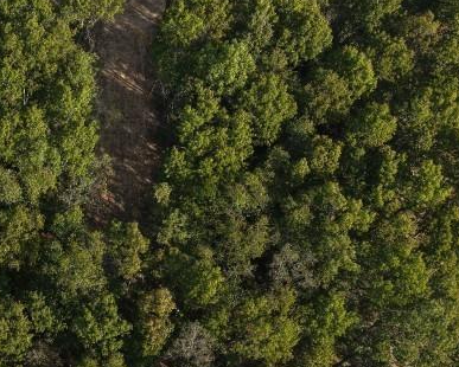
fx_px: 843
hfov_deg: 28.3
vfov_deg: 24.6
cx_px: -19
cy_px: 185
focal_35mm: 62
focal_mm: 8.67
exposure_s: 1/1500
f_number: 1.8
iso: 100
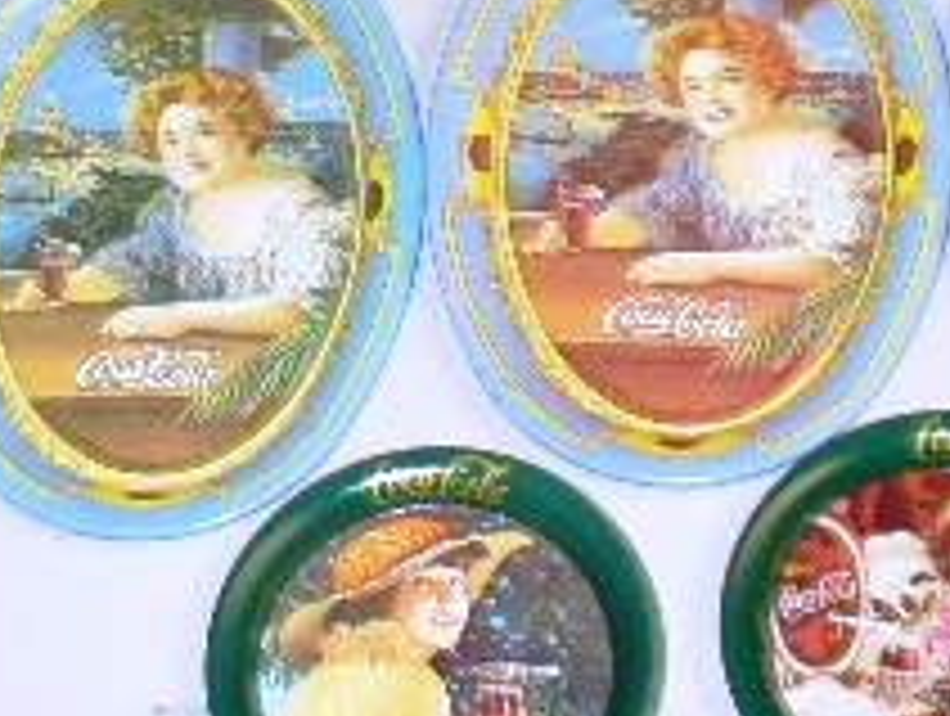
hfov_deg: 17.4
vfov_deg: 12.9
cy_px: -180
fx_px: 3079
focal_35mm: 112
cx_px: 149
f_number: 2.8
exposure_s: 1/30
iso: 100
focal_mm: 6.1
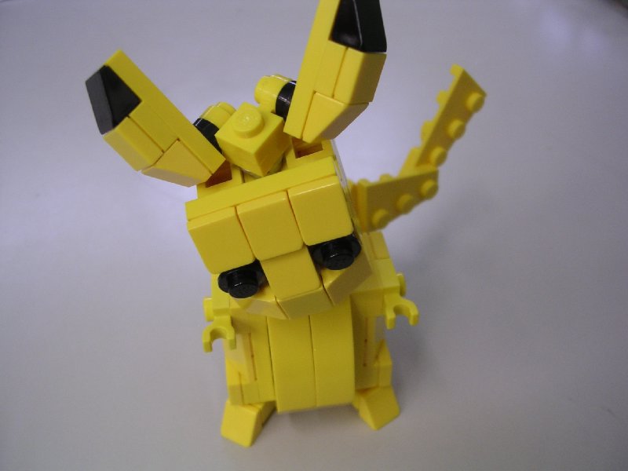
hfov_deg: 49.0
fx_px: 689
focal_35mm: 38
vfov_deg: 37.7
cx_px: 314
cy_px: 236
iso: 100
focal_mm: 5.8
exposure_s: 1/15.6
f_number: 2.8
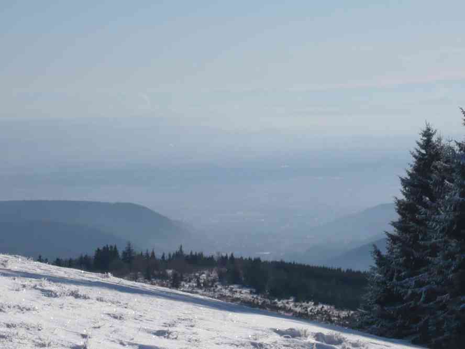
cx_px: 232
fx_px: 1813
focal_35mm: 135
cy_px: 174
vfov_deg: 11.0
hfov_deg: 14.6
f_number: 13
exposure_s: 1/250
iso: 100
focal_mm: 14.8
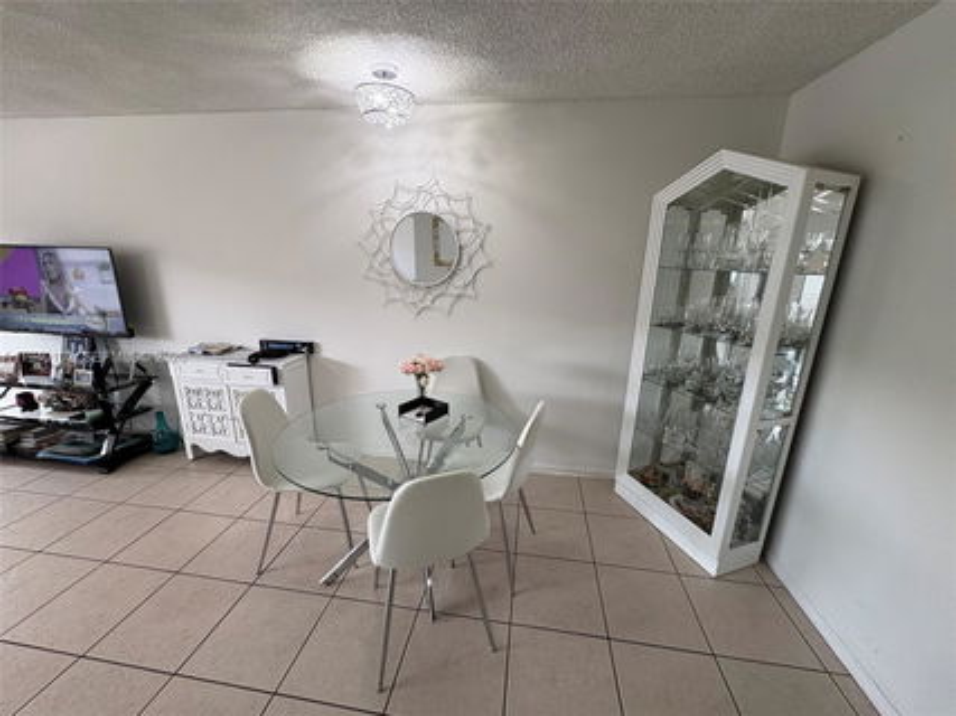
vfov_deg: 85.6
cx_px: 478
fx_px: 387
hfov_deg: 102.1
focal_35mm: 14
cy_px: 358
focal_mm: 2.22
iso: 125
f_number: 2.2
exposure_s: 1/60
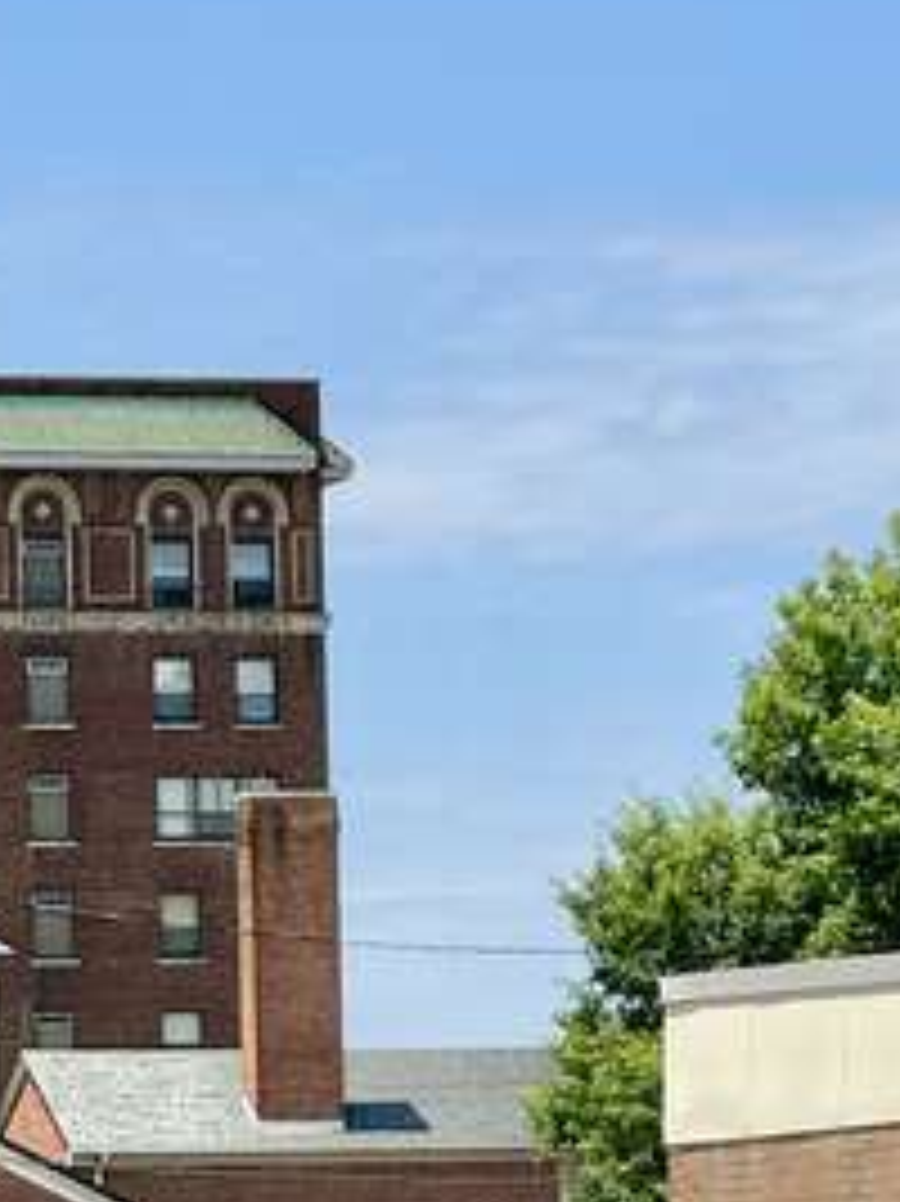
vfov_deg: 8.6
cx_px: -153
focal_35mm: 231
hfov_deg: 6.4
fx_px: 8014
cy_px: 725
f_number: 2.8
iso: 25
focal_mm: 9
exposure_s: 1/986
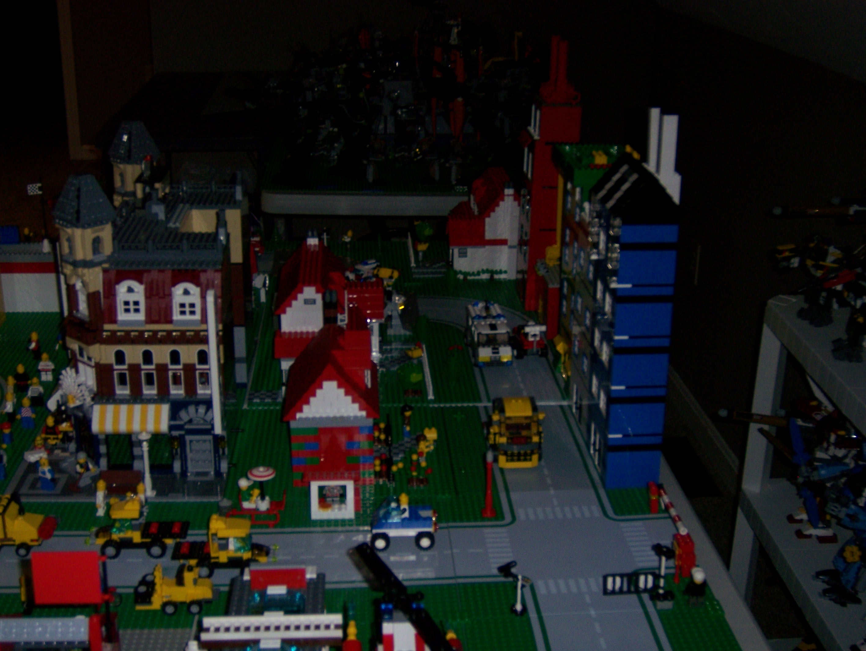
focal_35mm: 45
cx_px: 433
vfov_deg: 32.2
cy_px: 326
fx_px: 1127
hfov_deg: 42.0
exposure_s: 1/60
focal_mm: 7.5
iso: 160
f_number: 3.1
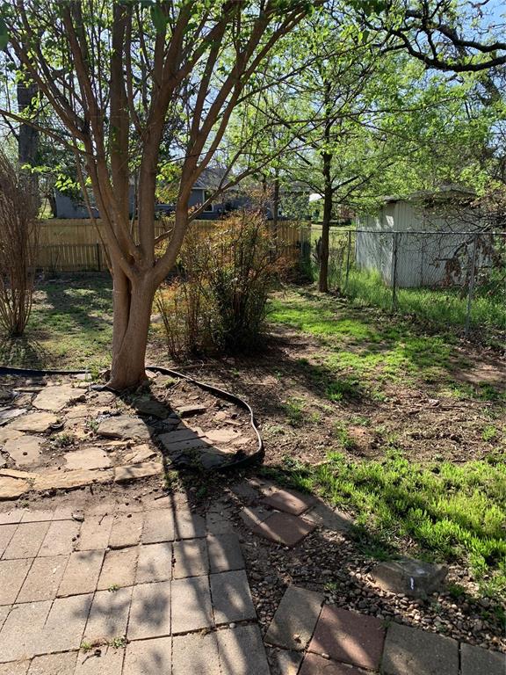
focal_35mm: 26
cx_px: 253
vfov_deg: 67.3
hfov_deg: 53.1
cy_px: 338
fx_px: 507
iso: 25
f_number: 1.8
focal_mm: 4.25
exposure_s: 1/765
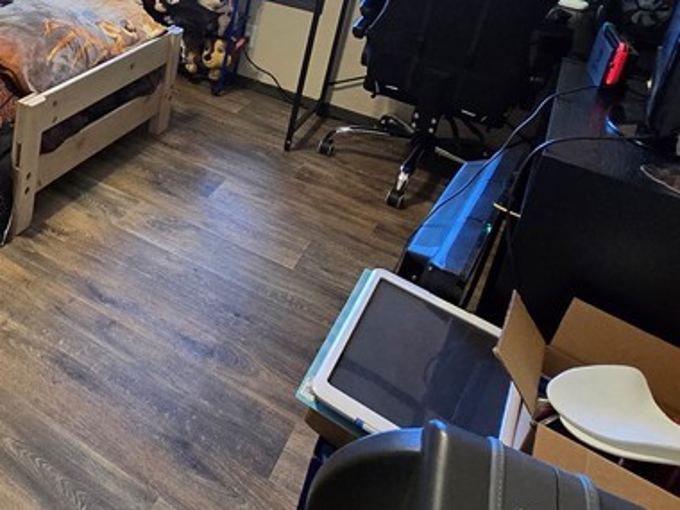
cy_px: -16
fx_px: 688
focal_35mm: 35
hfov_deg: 43.3
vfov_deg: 36.1
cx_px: -34
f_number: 2.2
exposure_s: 1/60
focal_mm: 2.2
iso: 400
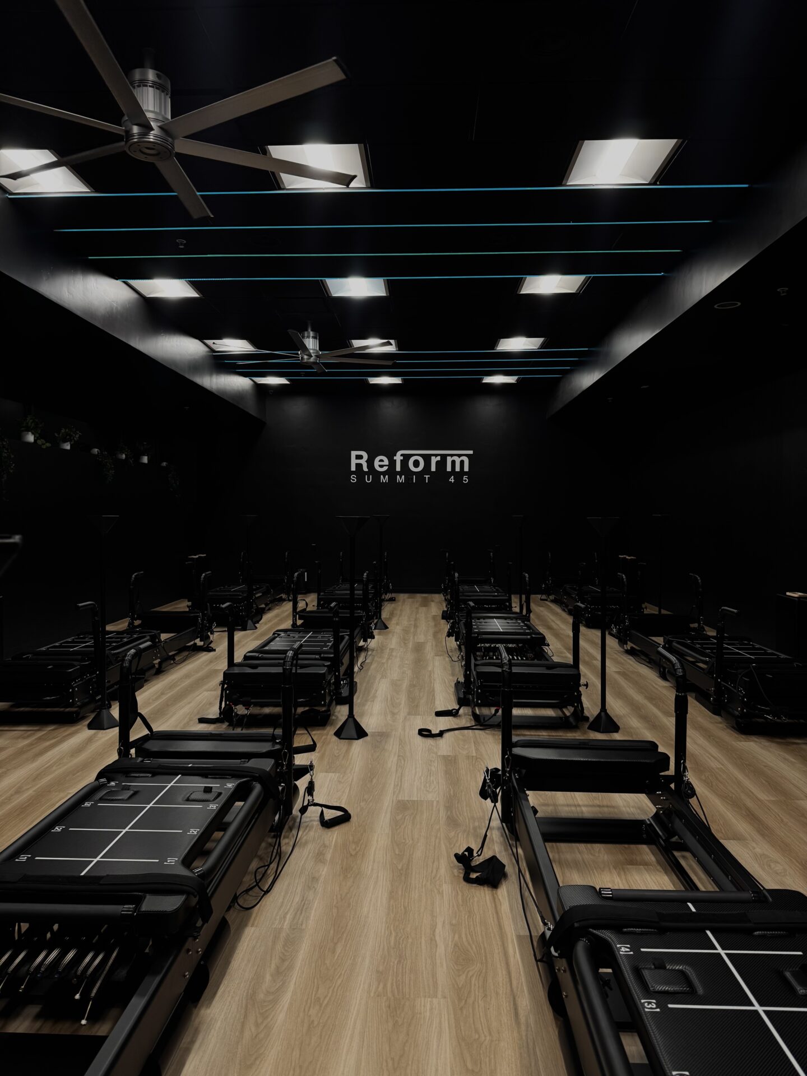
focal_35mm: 24
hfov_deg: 56.8
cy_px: 538
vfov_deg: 71.6
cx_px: 404
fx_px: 746
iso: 125
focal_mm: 6.76
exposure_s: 1/60
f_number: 1.78
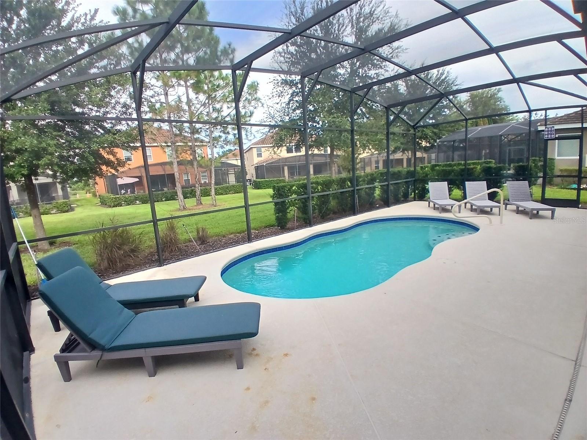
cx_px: 294
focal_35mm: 17
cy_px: 220
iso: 50
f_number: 2.2
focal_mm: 1.4
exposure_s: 1/173
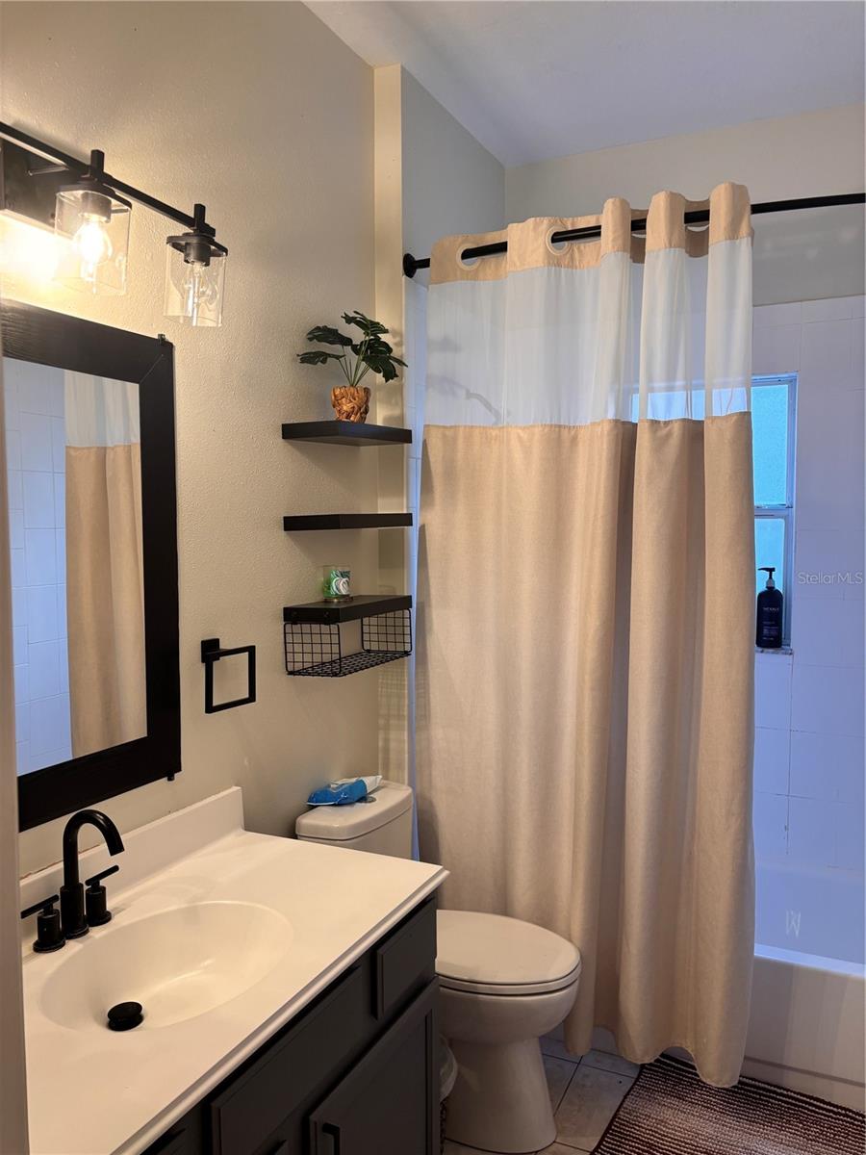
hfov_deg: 53.1
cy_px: 578
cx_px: 433
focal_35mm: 26
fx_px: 867
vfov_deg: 67.3
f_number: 1.6
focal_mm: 5.96
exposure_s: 1/60
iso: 100
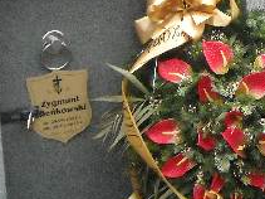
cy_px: -9
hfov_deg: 18.1
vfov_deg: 13.7
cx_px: 262
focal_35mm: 106
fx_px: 811
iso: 800
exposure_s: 1/201
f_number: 2.8
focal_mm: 5.7
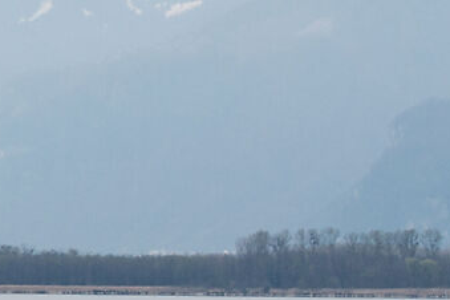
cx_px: -1039
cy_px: -53
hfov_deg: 6.4
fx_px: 3581
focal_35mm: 287
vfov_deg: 4.8
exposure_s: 6
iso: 100
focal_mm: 27
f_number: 8
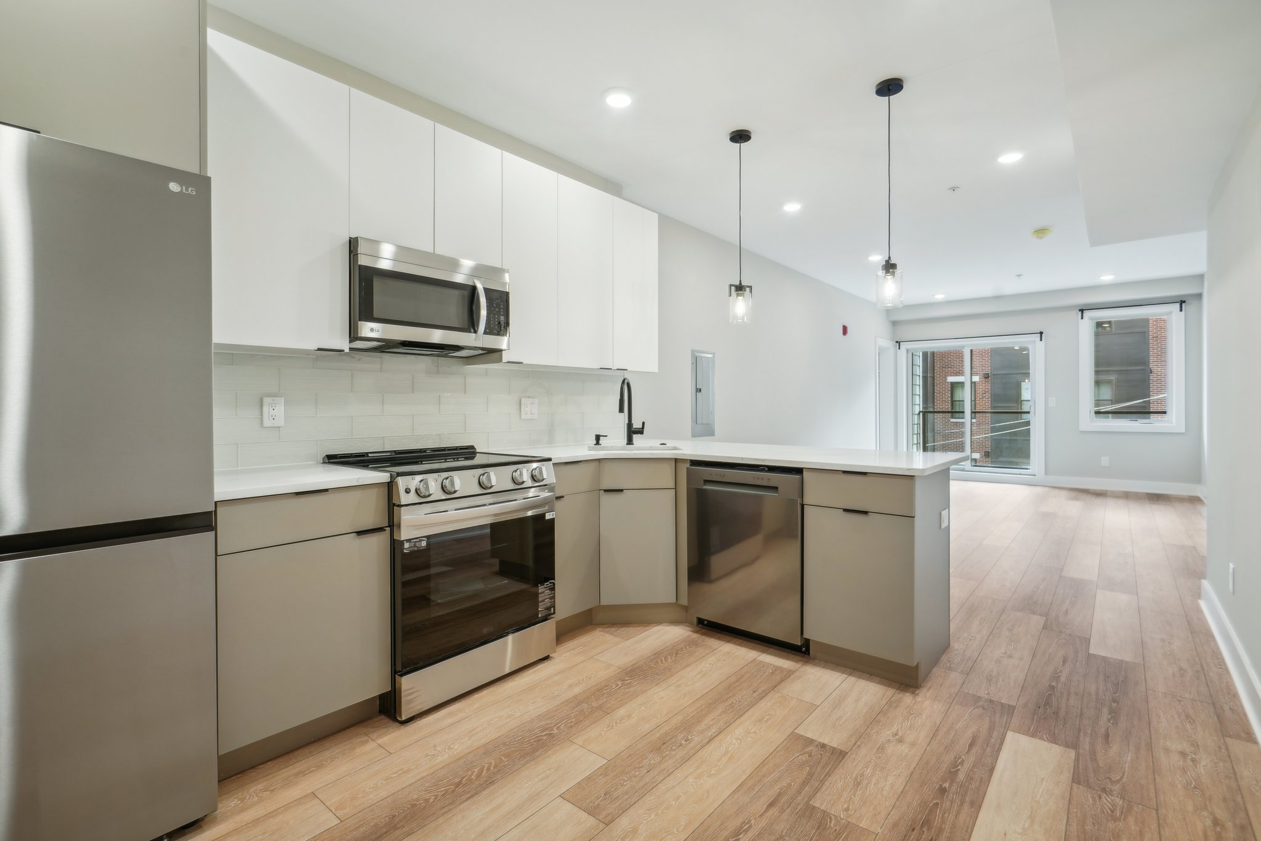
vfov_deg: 73.8
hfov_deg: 96.7
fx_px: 560
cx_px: 630
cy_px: 420
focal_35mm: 16
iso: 400
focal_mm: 16
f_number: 8
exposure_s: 1/5
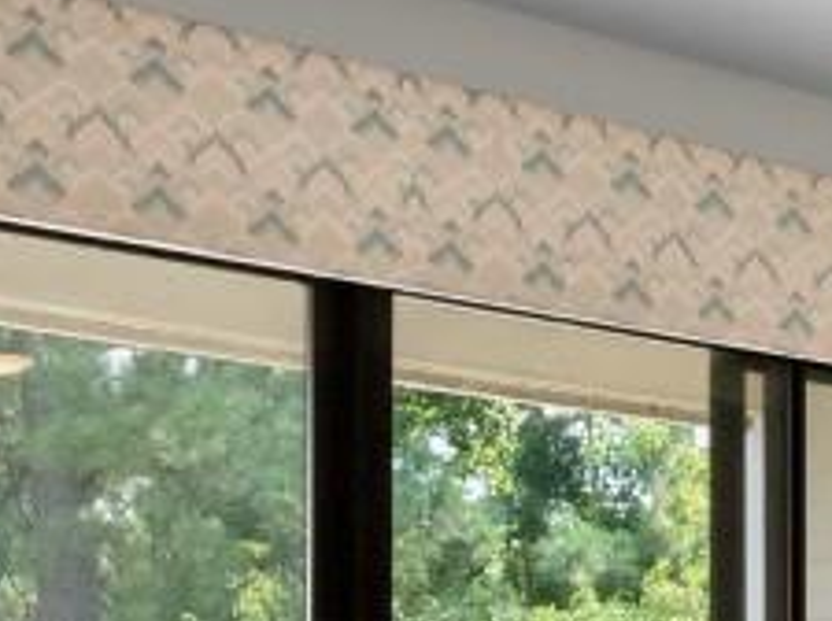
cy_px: 810
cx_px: 1032
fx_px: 2496
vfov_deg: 13.7
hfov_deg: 17.9
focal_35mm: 104
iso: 100
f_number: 4.5
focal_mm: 10
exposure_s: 1/3
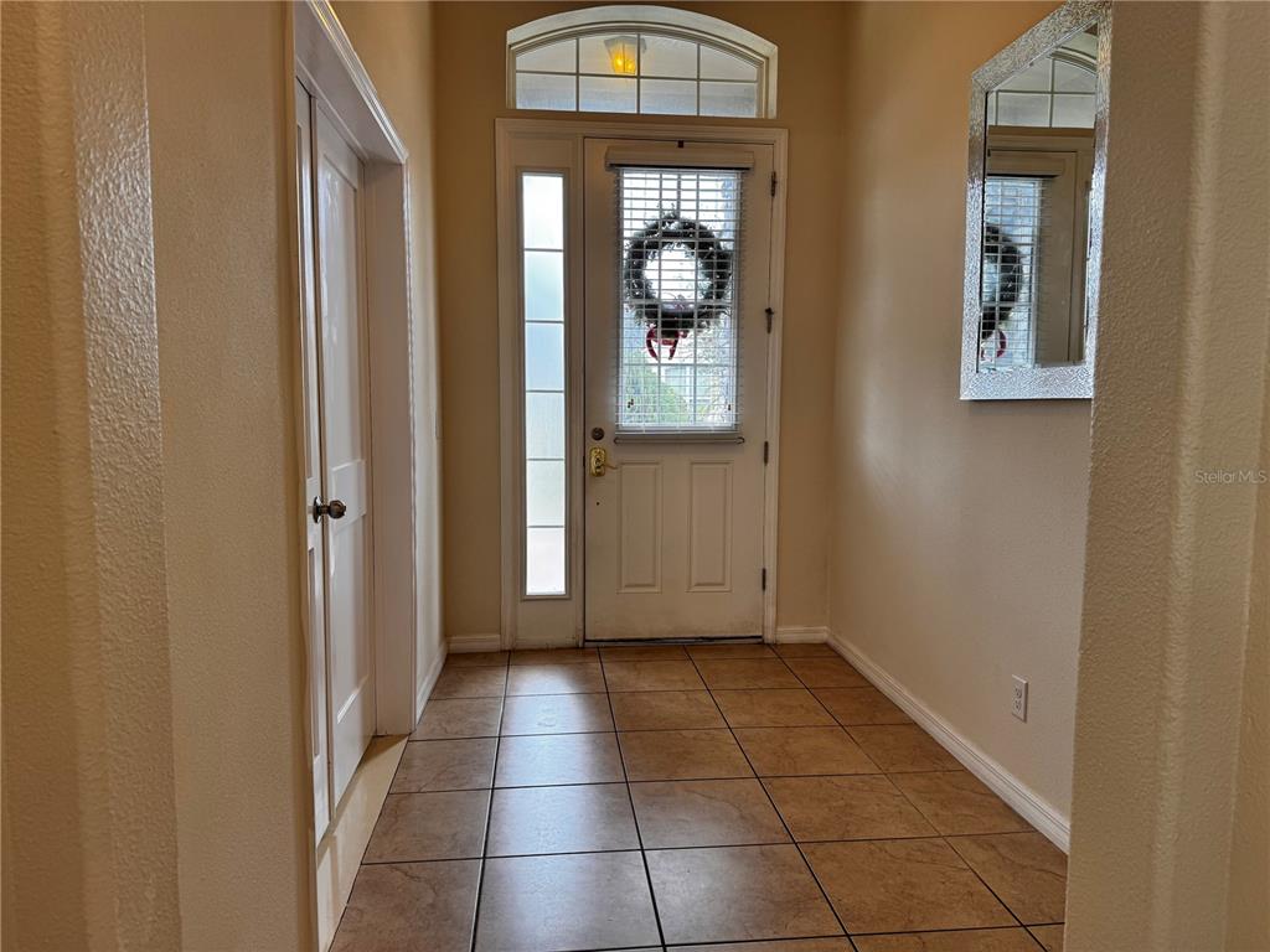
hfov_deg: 71.6
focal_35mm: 24
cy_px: 476
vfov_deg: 56.8
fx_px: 881
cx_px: 635
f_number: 1.78
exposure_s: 1/120
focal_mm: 6.76
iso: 100
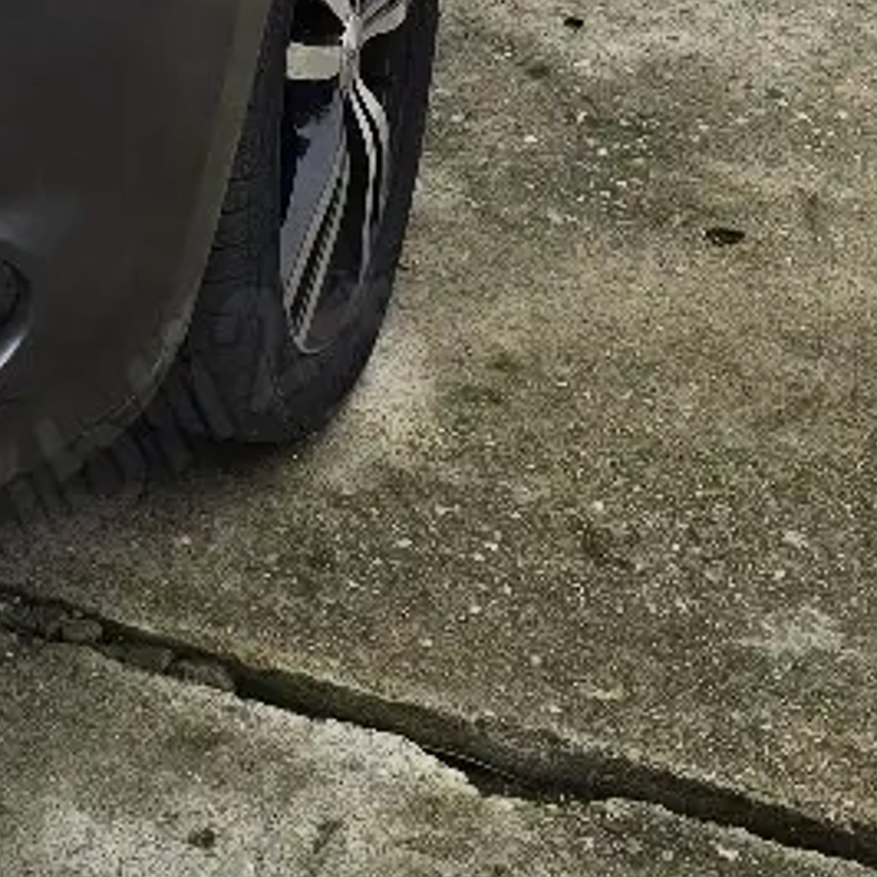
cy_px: -341
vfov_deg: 16.0
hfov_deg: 15.8
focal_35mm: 102
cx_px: -415
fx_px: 2924
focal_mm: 6.3
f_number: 1.7
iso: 25
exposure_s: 1/182
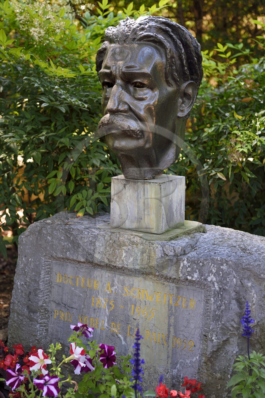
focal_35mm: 60
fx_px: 663
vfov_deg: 33.4
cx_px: 132
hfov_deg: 22.6
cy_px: 199
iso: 200
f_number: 3.5
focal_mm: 60
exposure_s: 1/125
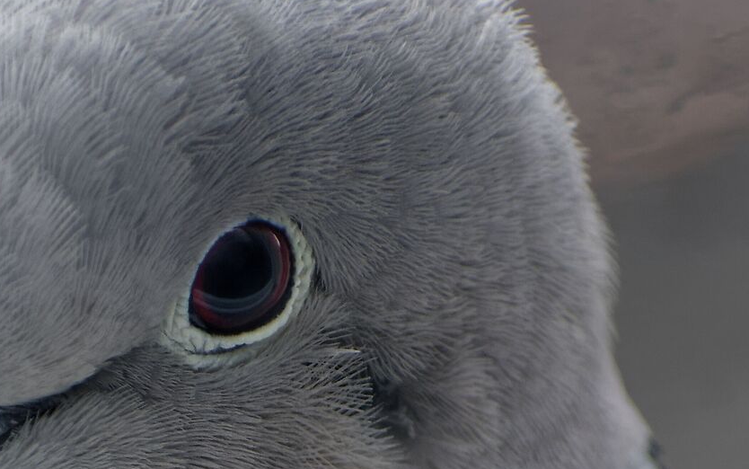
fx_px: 26935
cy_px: 567
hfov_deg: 1.6
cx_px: 203
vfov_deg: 1.0
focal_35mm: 1319
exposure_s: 1/60
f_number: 6.3
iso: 640
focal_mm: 300
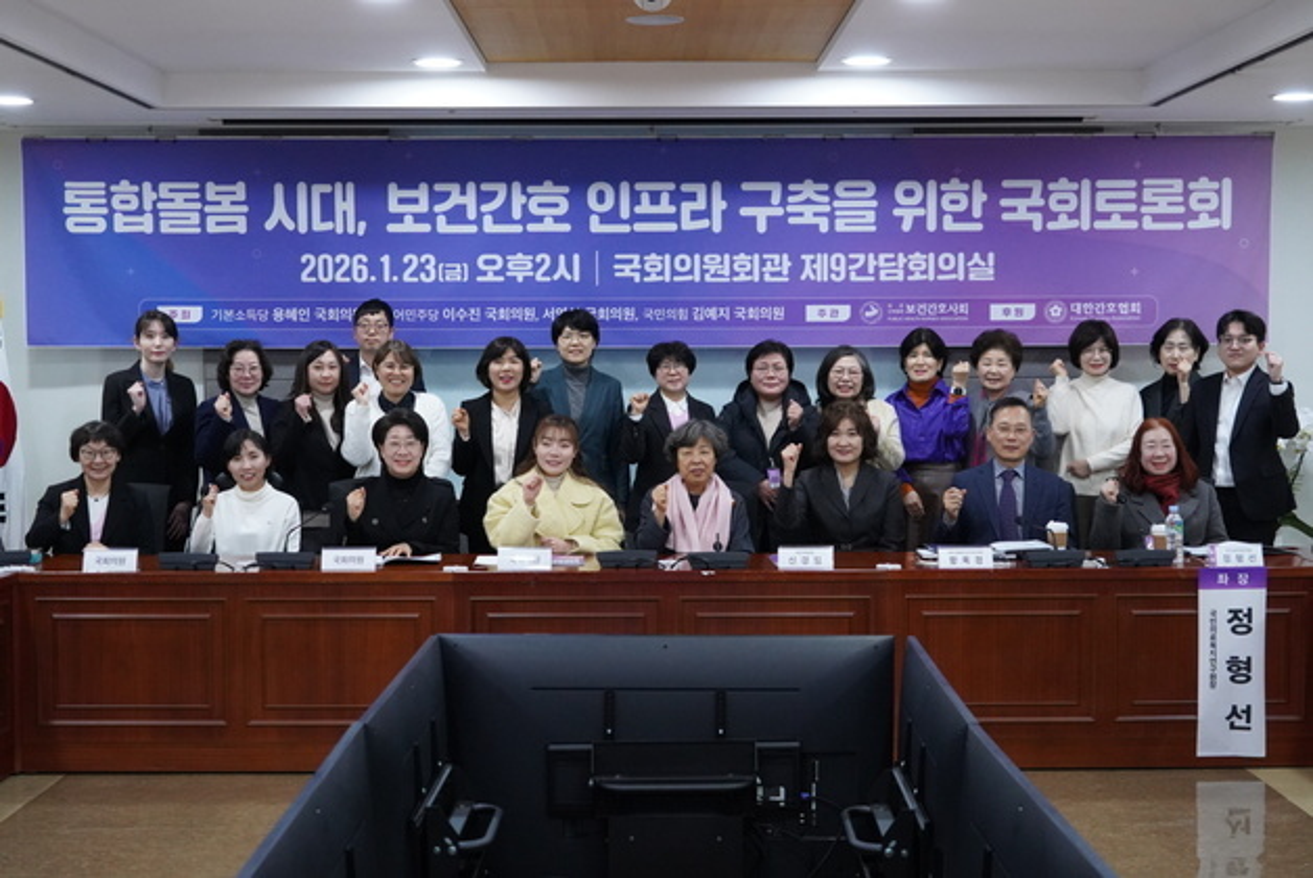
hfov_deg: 38.2
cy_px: 439
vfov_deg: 26.0
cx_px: 656
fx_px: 1898
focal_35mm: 52
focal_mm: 52
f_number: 6.3
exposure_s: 1/320
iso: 8000
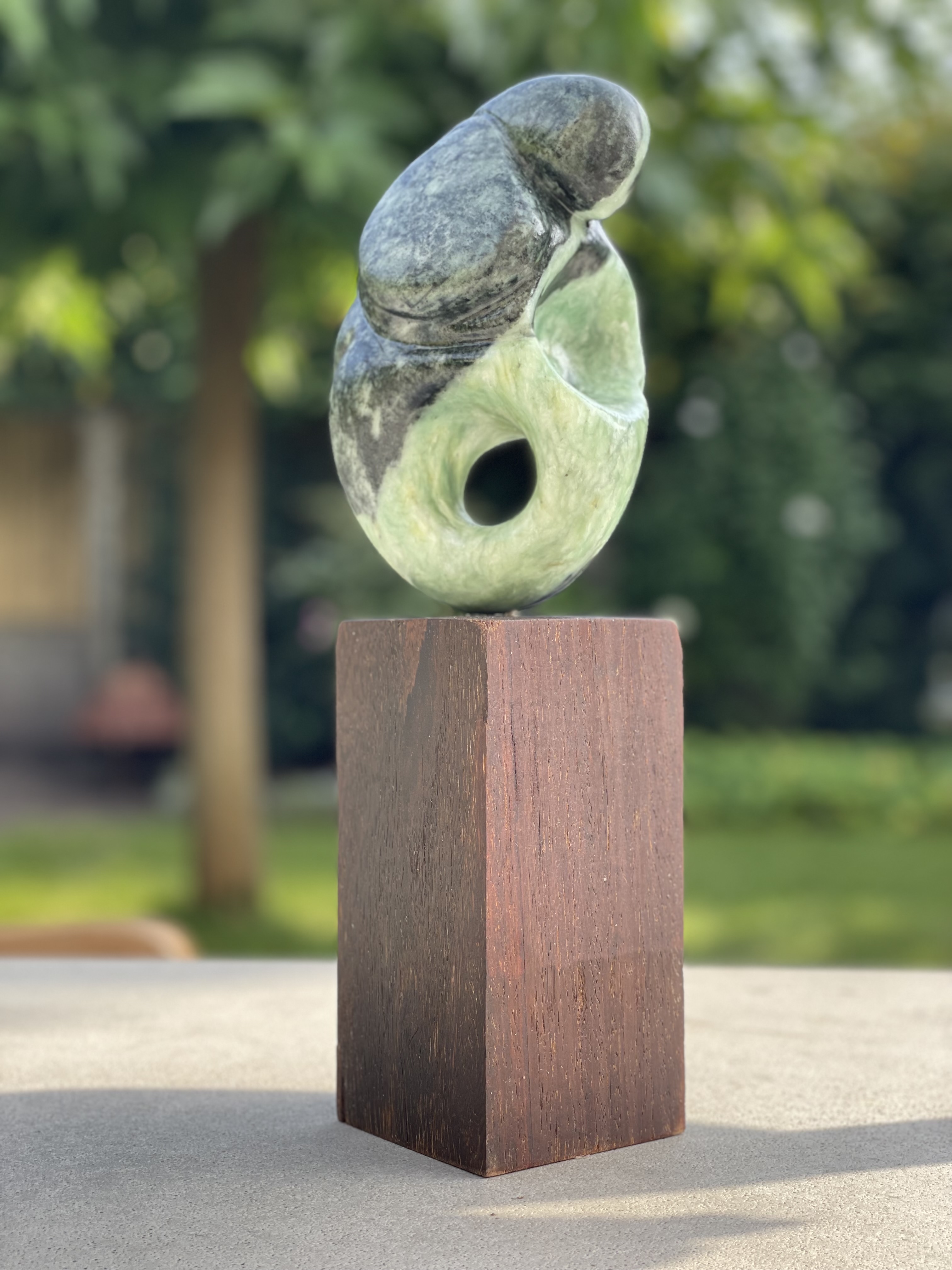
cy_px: 635
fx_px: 1907
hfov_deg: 28.0
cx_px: 476
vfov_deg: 36.8
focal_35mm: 52
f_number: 2
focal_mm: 6
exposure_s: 1/122
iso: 25
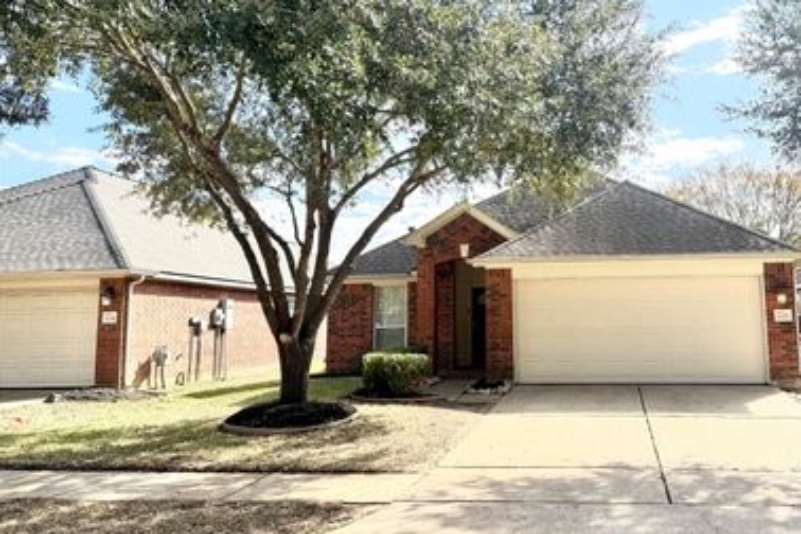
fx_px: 734
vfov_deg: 39.9
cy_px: 226
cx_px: 528
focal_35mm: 33
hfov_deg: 56.1
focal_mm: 6.76
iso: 80
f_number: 1.78
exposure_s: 1/1855
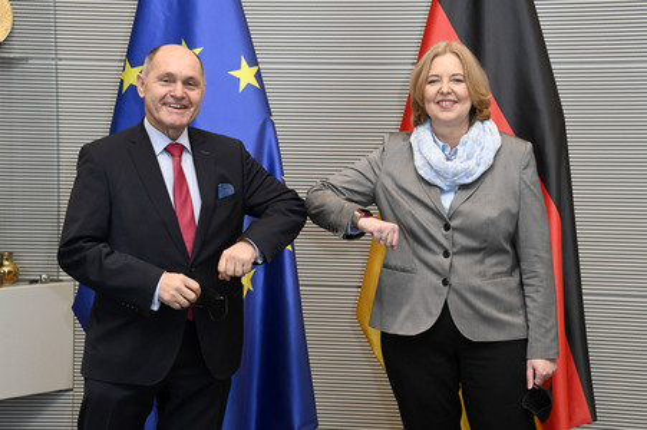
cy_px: 215
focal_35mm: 62
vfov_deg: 21.9
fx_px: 1113
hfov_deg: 32.4
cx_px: 324
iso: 6400
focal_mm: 62
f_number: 5.6
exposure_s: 1/250
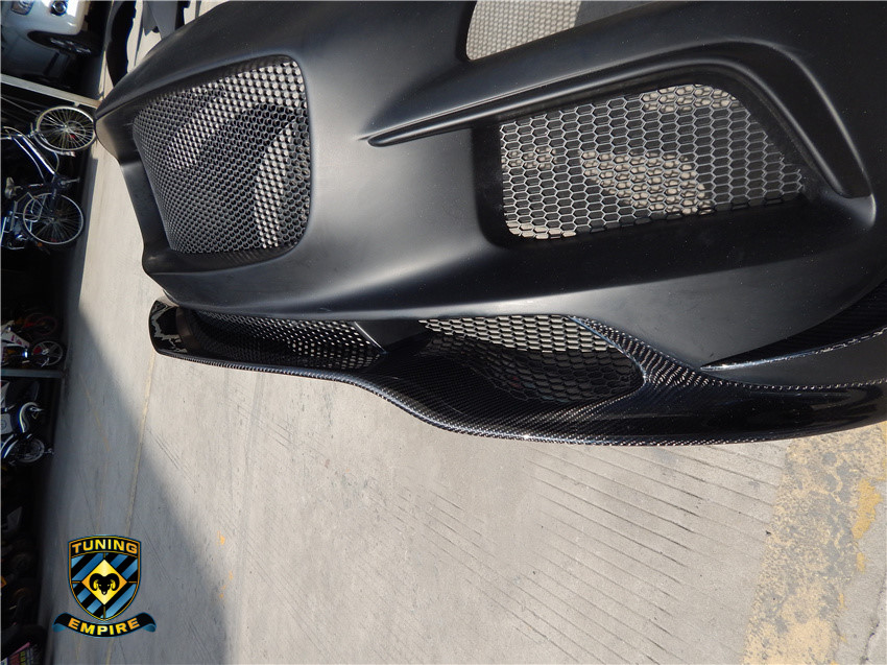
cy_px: 332
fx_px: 589
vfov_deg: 58.9
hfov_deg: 73.9
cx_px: 444
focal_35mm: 23
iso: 125
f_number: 6
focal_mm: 4
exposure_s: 1/400
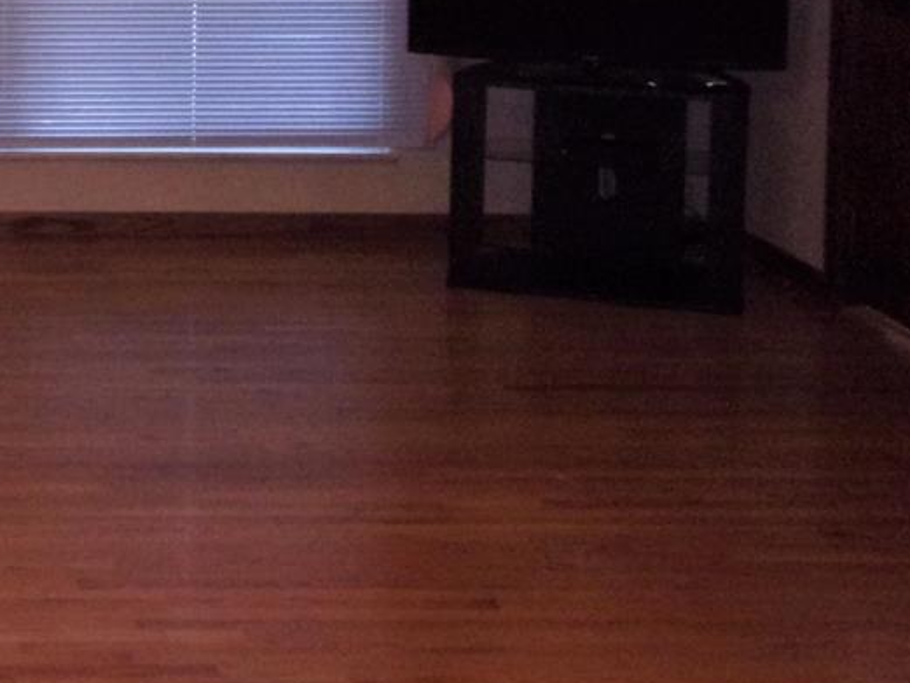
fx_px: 2261
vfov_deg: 16.5
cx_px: -140
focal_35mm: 86
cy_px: -119
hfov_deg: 21.4
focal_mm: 5.1
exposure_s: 1/34
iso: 320
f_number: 3.9
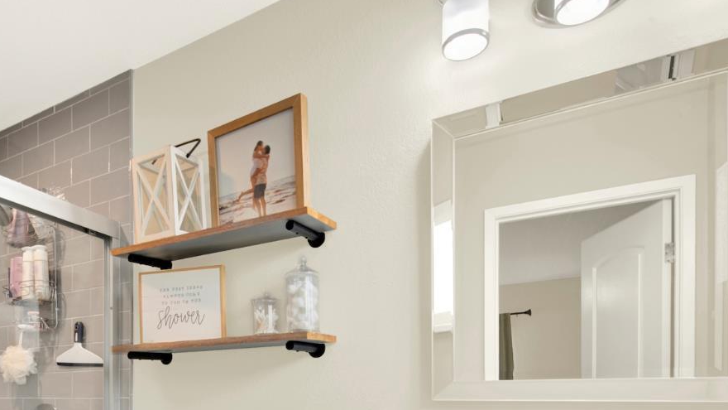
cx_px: 226
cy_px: 411
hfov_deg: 71.2
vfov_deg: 40.3
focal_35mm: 25
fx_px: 483
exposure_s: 1/2
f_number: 14
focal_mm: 14
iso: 100
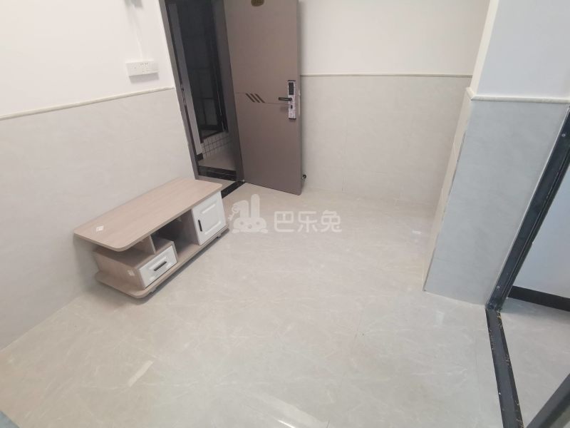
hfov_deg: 91.0
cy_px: 214
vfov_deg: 74.7
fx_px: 280
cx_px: 285
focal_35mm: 17
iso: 250
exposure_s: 1/50
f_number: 2.2
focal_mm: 2.26
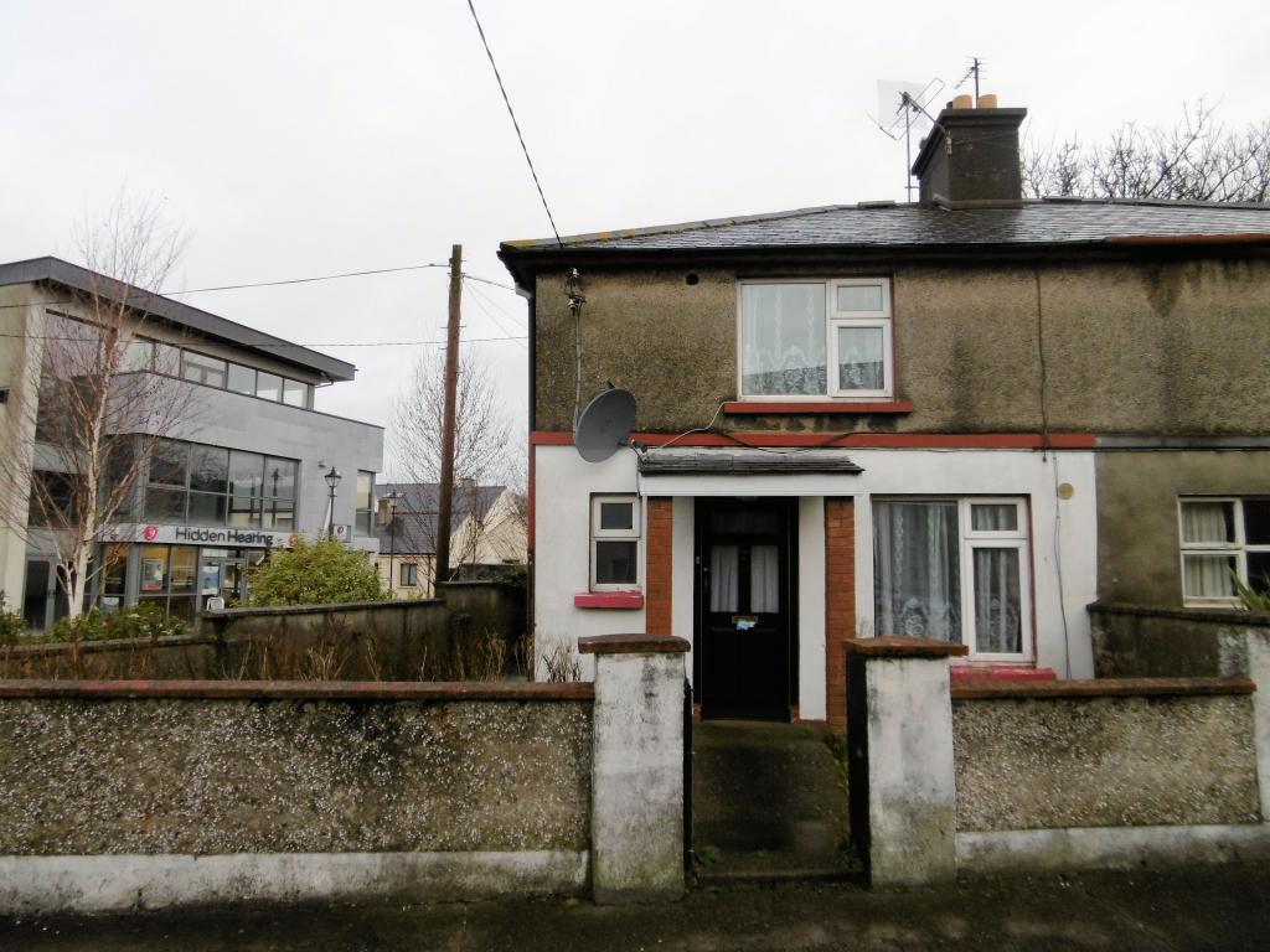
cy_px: 476
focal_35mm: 24
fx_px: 881
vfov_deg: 56.8
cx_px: 635
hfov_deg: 71.6
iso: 100
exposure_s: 1/125
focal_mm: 4.3
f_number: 3.1
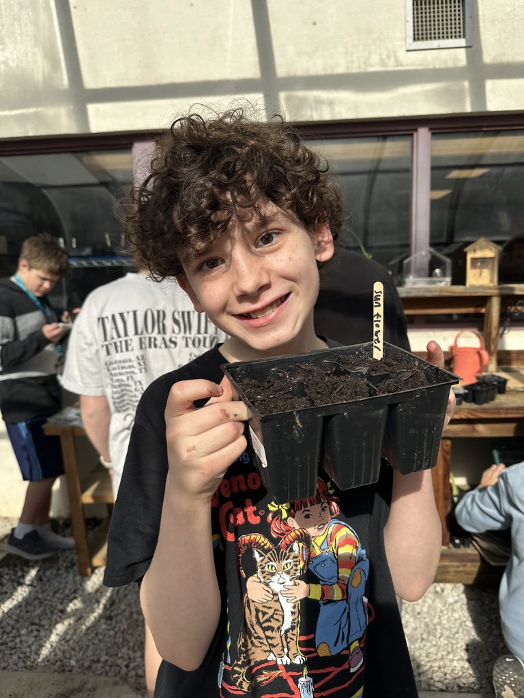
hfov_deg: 56.8
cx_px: 262
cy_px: 349
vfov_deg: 71.6
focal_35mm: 24
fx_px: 484
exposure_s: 1/2882
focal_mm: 6.86
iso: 80
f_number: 1.78
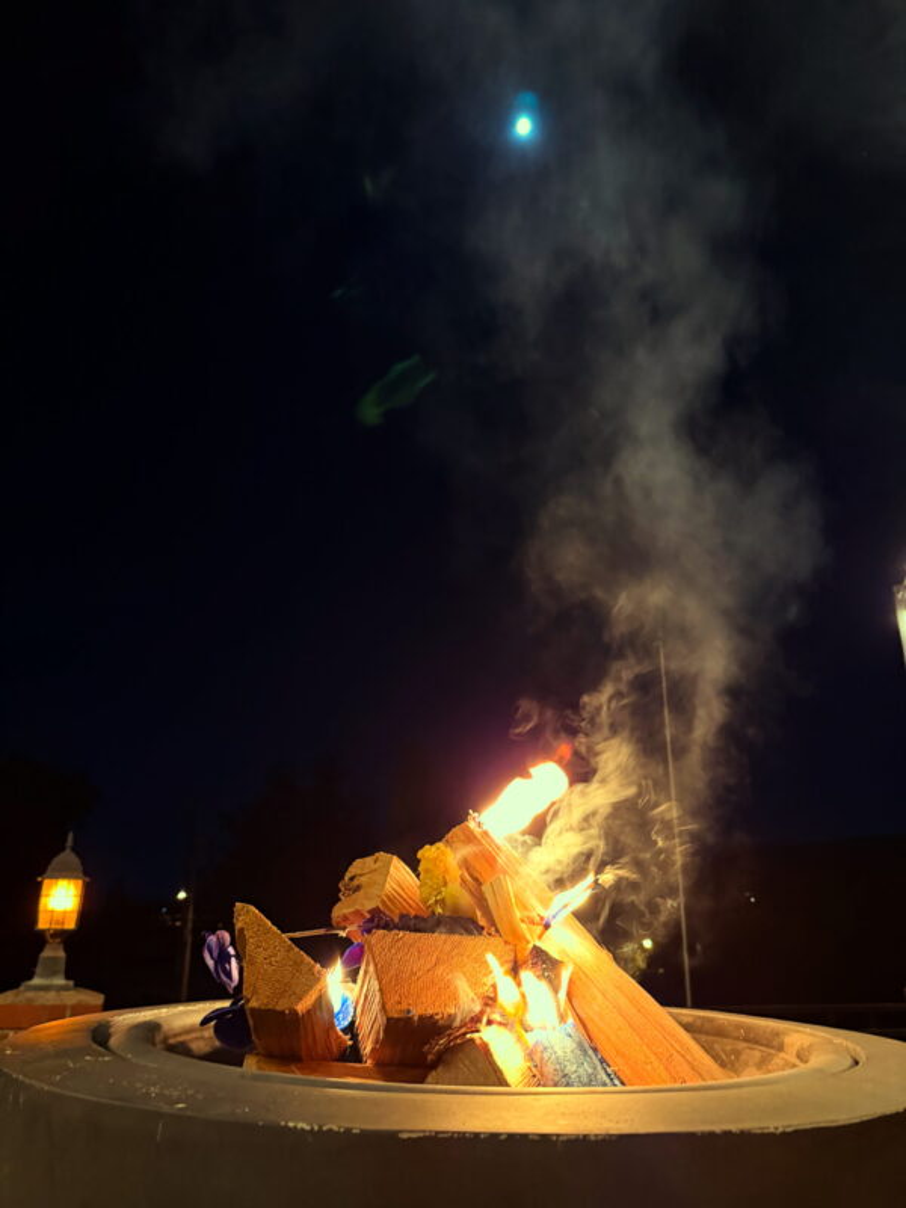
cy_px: 604
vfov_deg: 71.6
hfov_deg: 56.8
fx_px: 838
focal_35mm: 24
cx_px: 453
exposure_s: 1/30
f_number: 1.78
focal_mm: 6.76
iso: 1000
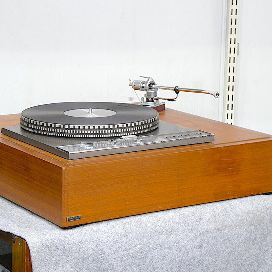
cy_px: 129
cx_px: 118
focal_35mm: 105
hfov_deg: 16.6
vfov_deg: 16.6
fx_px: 933
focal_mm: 15
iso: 200
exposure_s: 1/8
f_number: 4.8
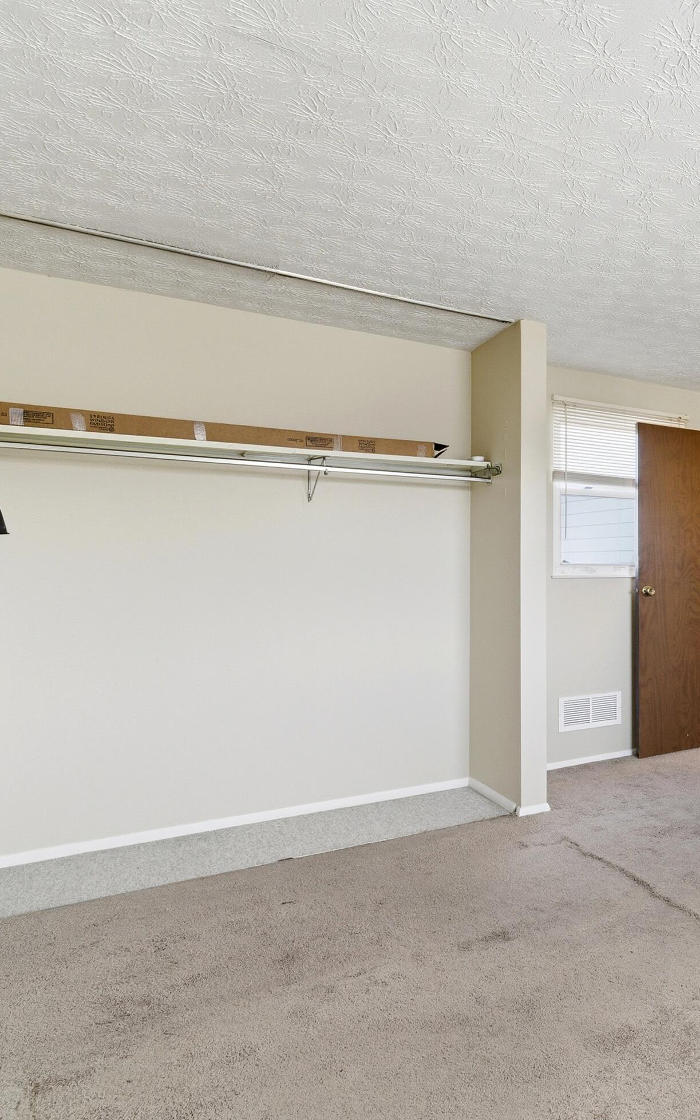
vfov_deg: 72.5
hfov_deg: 38.9
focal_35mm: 25
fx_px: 763
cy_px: 564
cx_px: 799
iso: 400
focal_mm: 16
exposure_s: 1/10
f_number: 10
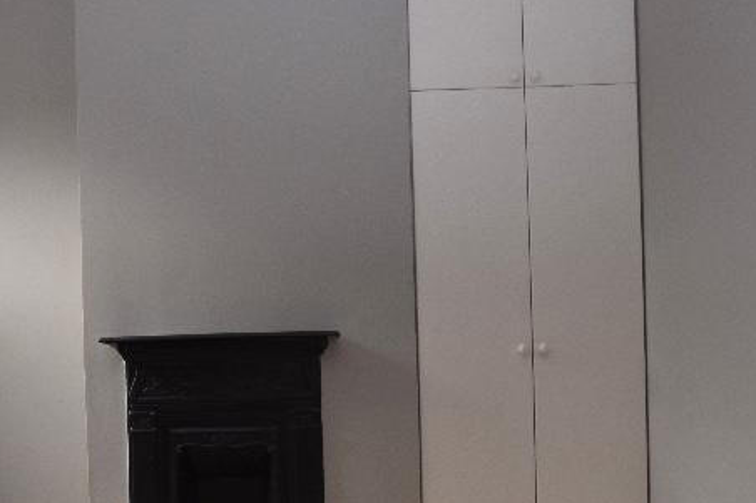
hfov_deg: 54.9
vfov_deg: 38.0
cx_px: 268
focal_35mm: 34
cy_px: 372
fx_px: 714
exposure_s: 1/125
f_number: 5.6
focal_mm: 10
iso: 560
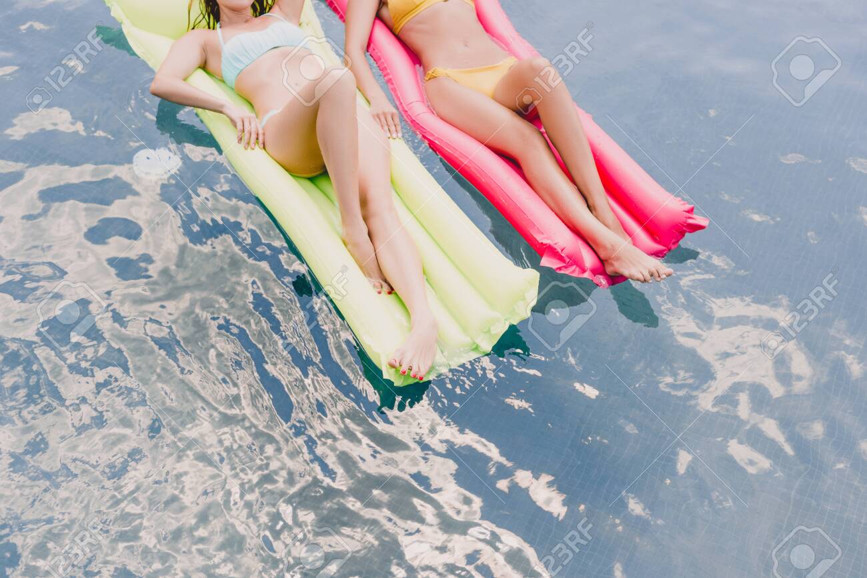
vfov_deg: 27.0
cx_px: 434
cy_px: 289
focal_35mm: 50
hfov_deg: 39.6
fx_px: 1204
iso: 100
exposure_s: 1/640
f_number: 4
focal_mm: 50
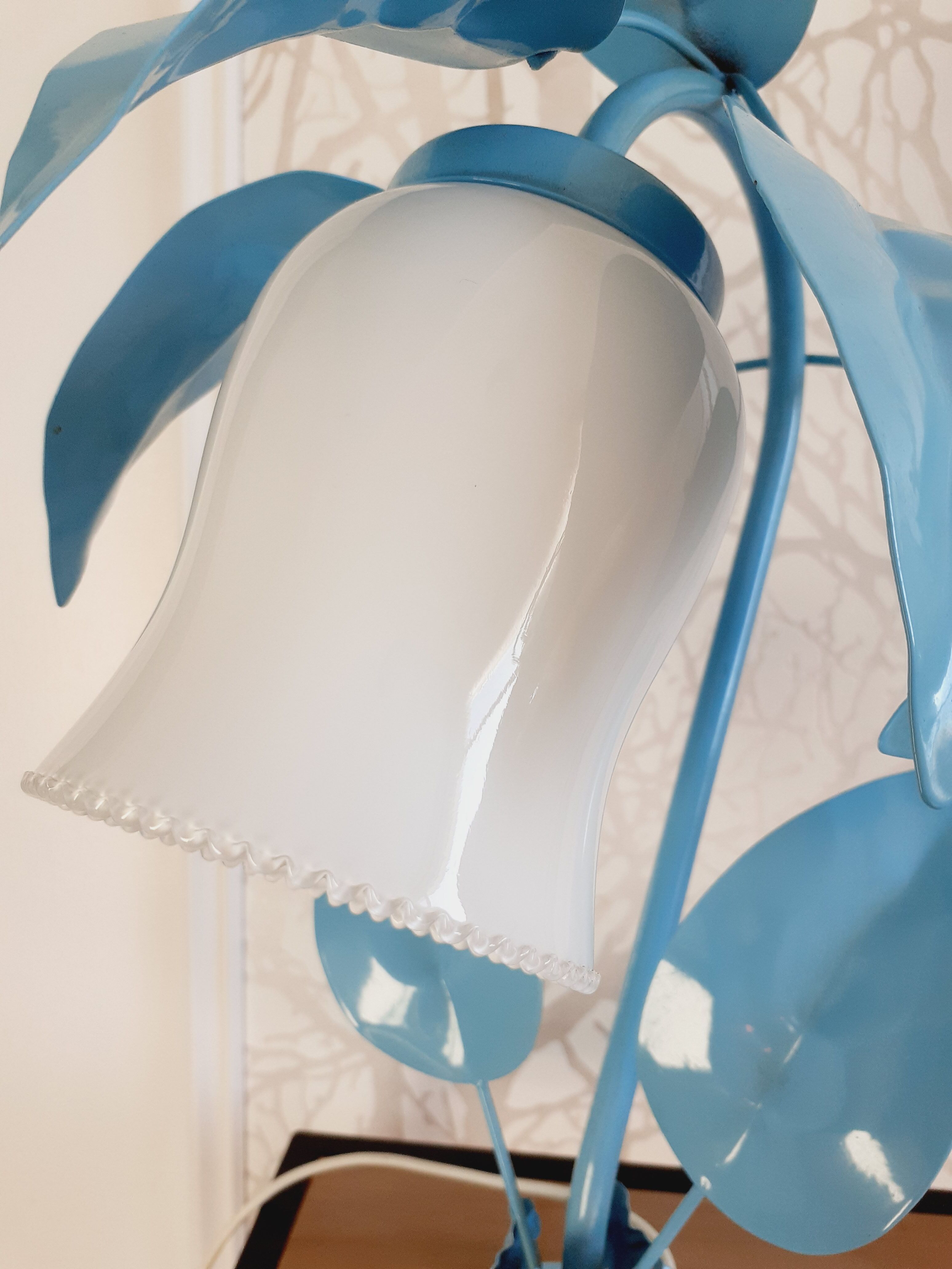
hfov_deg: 51.4
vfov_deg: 65.3
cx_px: 476
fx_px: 990
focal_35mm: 27
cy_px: 634
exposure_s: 1/204
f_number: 1.9
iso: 40
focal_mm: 3.6
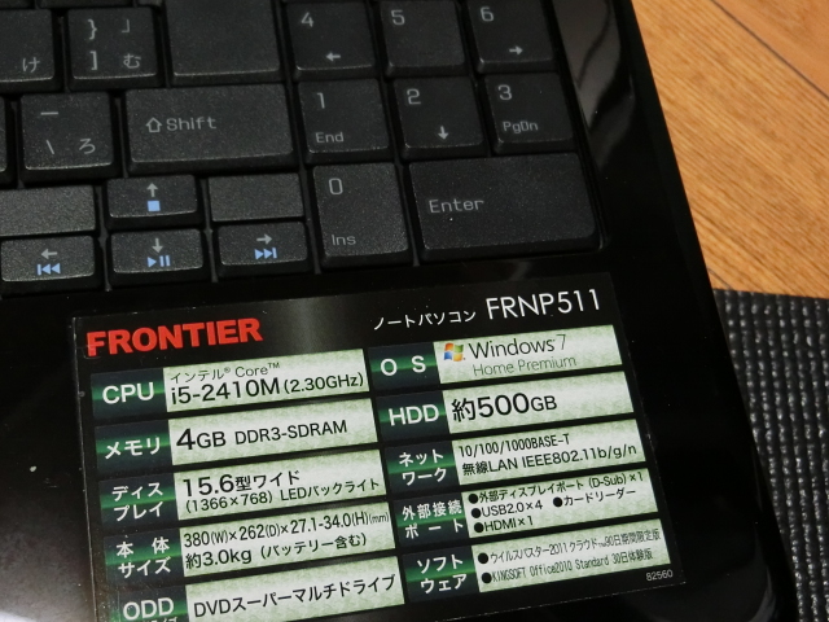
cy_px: 311
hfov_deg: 36.8
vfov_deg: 28.0
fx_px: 1245
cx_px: 414
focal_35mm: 52
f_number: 4.7
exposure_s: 1/30
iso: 1000
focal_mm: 9.3
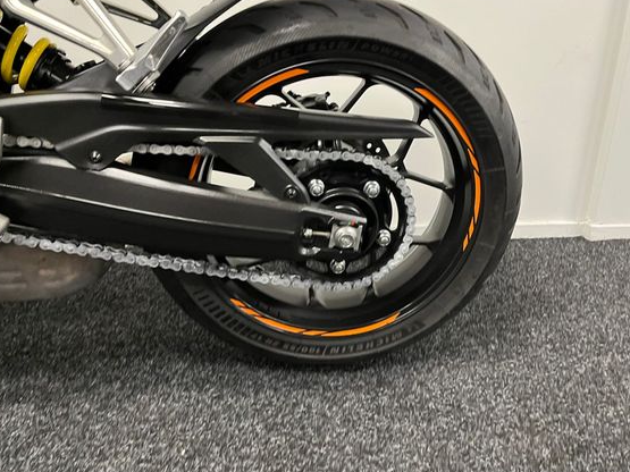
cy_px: 208
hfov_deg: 59.8
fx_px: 546
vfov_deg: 46.7
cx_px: 348
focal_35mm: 30
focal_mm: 5.1
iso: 250
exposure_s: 1/50
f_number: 1.6
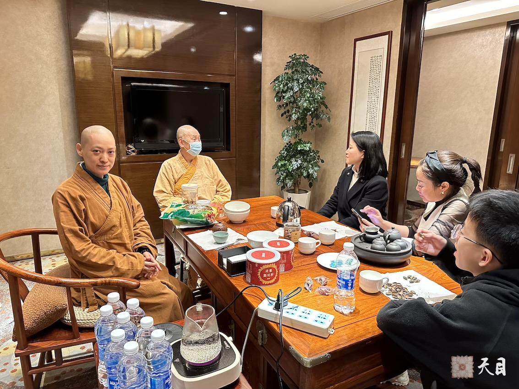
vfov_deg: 56.8
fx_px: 360
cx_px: 260
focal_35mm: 24
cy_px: 194
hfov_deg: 71.6
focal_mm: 6.86
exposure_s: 1/50
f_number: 1.78
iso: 800
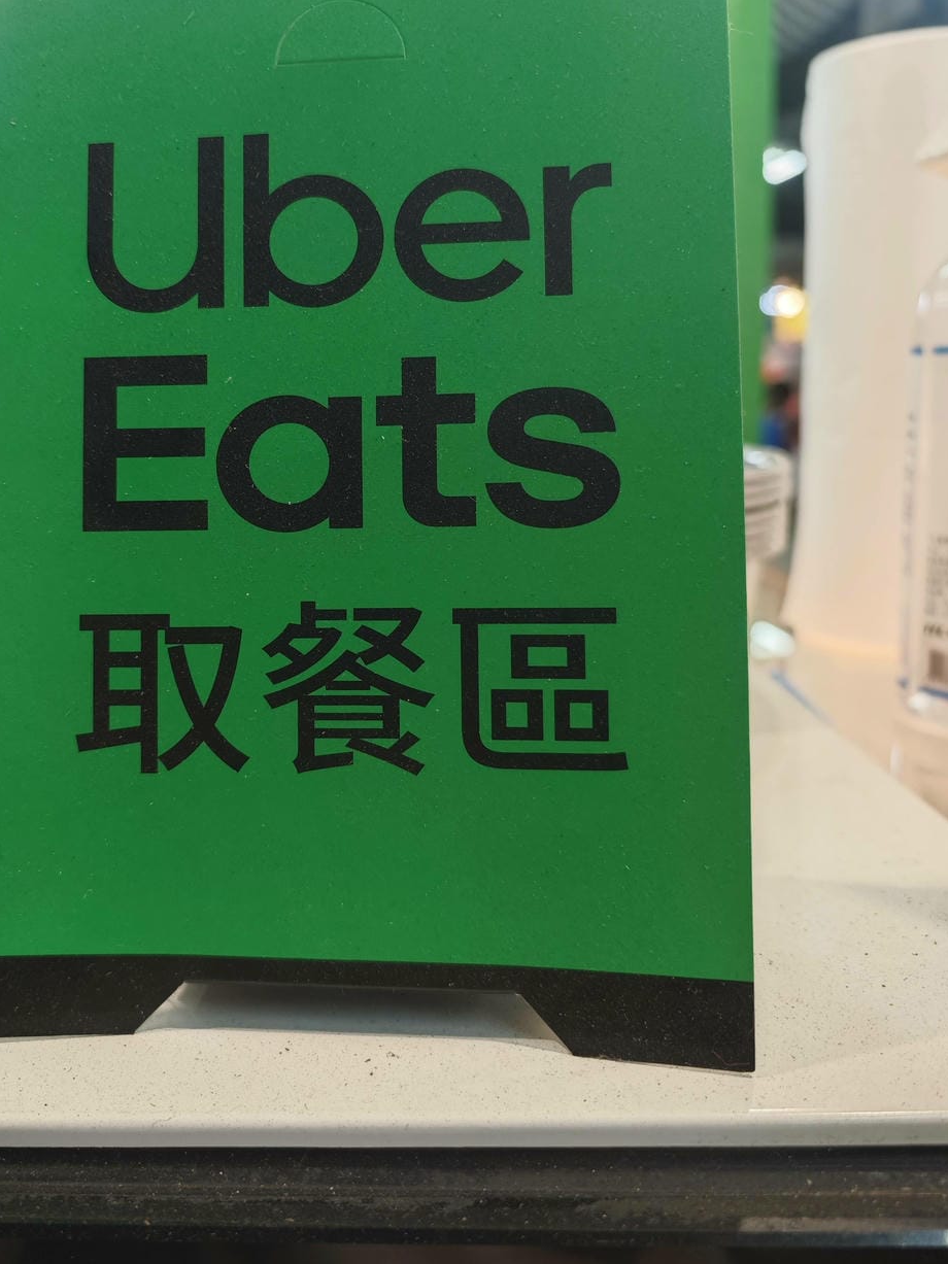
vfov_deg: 59.8
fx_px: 1096
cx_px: 351
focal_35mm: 30
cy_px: 558
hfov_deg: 46.4
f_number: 2
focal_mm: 8.72
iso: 500
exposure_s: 1/60.1
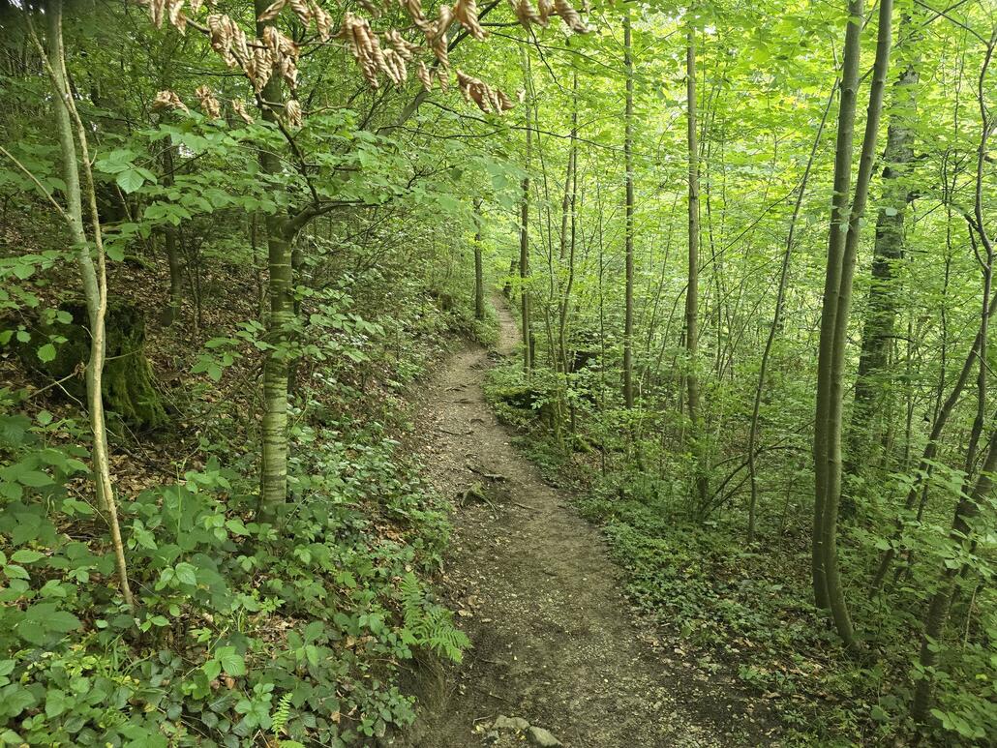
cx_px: 498
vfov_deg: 58.9
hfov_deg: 73.9
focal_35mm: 23
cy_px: 374
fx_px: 663
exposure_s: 1/100
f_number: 1.7
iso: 320
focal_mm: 6.3
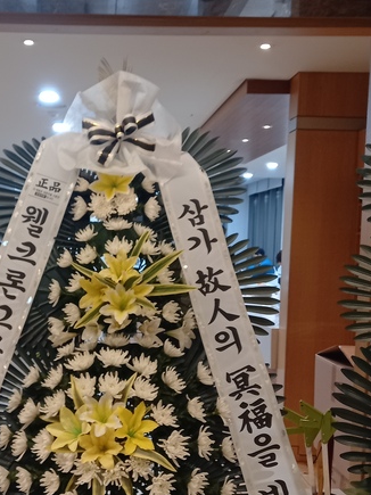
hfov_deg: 31.0
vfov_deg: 41.2
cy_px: 273
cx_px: 96
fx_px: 658
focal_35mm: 46
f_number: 2
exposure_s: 1/30
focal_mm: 4.6
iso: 200
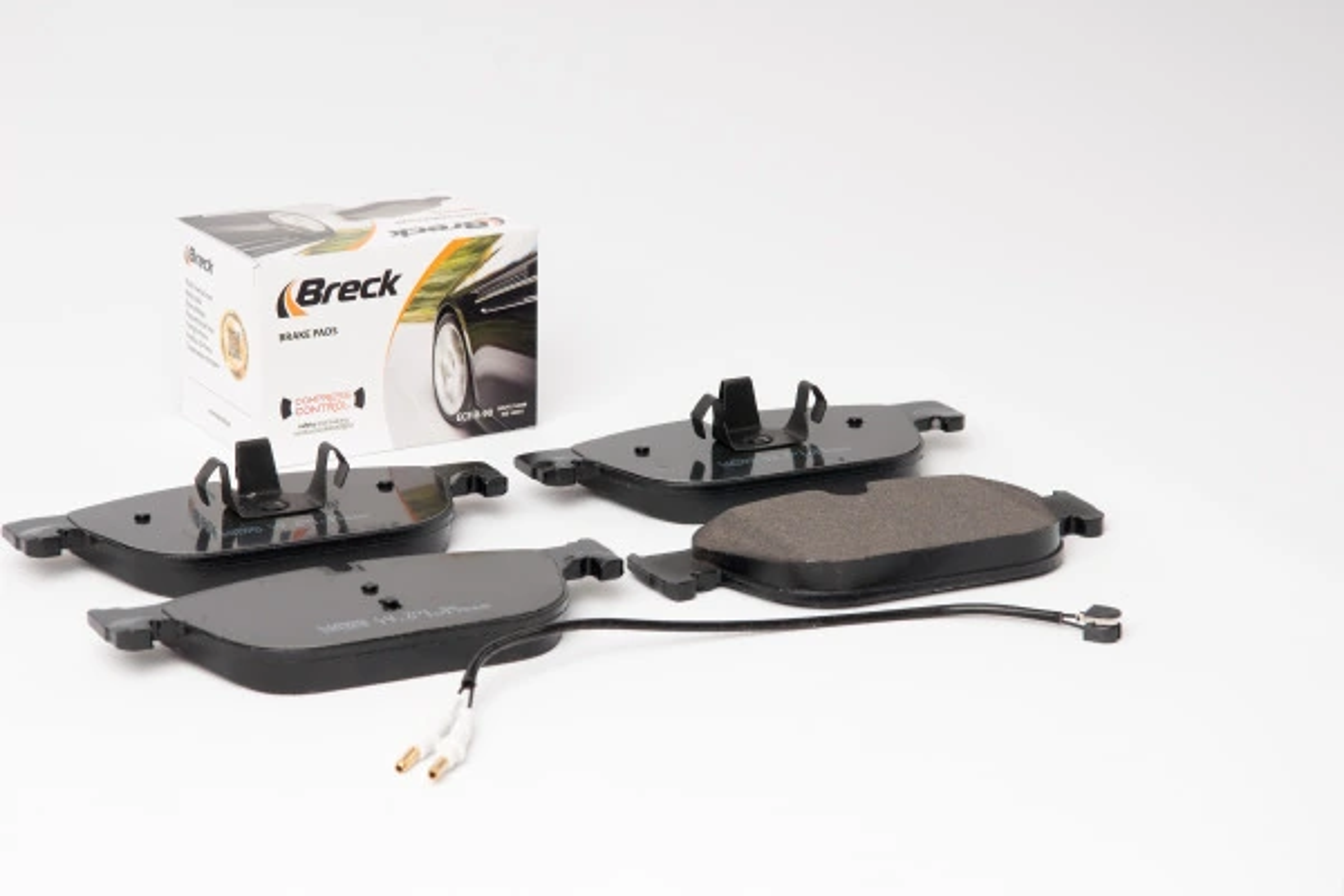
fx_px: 3360
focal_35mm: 90
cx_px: 672
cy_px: 448
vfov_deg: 15.2
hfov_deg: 22.6
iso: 100
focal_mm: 60
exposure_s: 1/200
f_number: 11
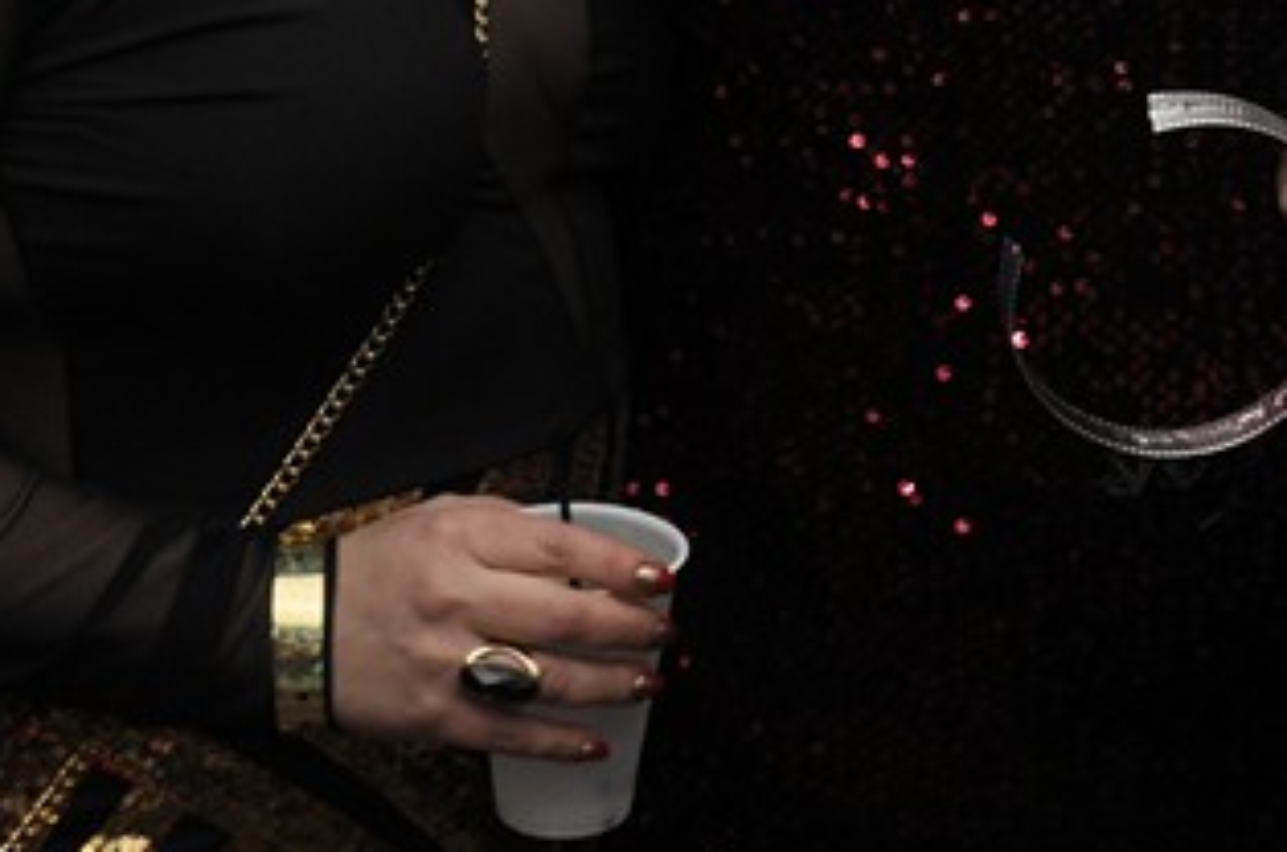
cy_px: -455
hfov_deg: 17.0
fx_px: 4267
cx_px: 1111
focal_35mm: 120
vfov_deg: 11.0
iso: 400
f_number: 5
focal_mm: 25
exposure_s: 1/60
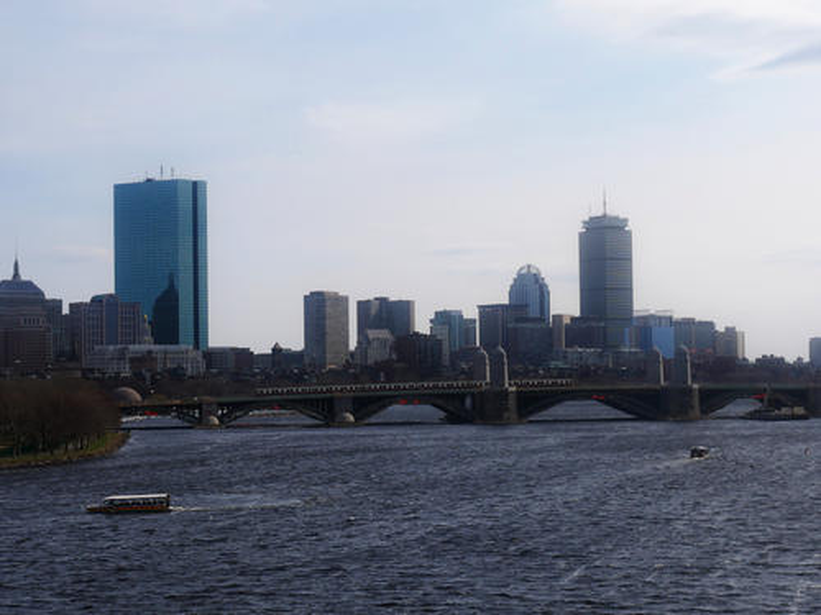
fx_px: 1613
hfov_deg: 28.6
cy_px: 308
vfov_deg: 21.6
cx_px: 410
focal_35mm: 68
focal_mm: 34
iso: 200
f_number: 10
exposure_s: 1/500
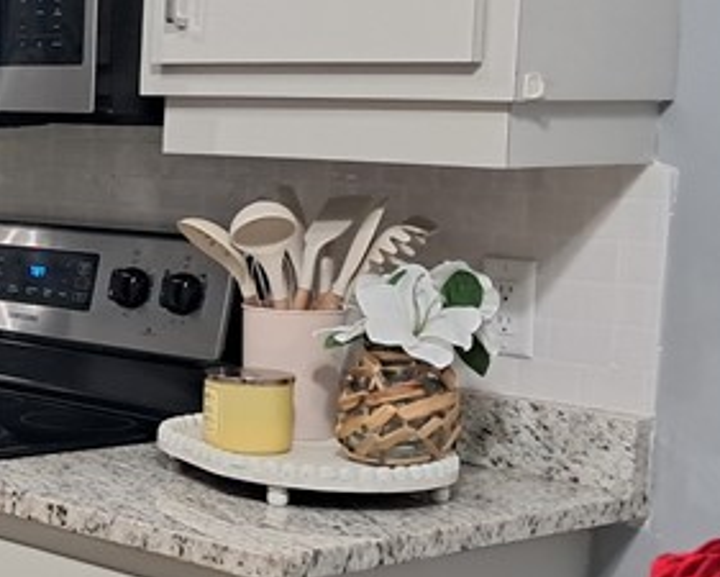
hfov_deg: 17.9
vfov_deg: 16.0
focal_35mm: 96
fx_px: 2046
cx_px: -348
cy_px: 359
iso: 500
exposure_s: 1/33
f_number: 1.8
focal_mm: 4
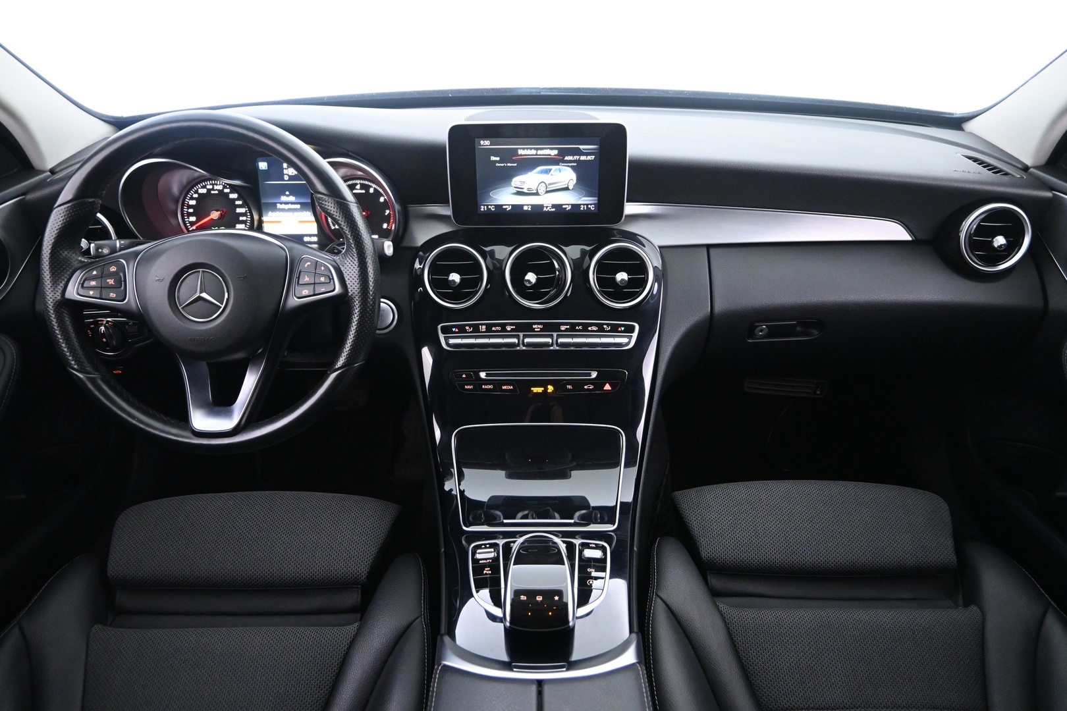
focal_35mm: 24
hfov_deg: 73.7
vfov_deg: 53.1
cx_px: 534
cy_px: 356
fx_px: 711
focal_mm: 16
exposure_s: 1/25
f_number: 3.5
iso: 4000
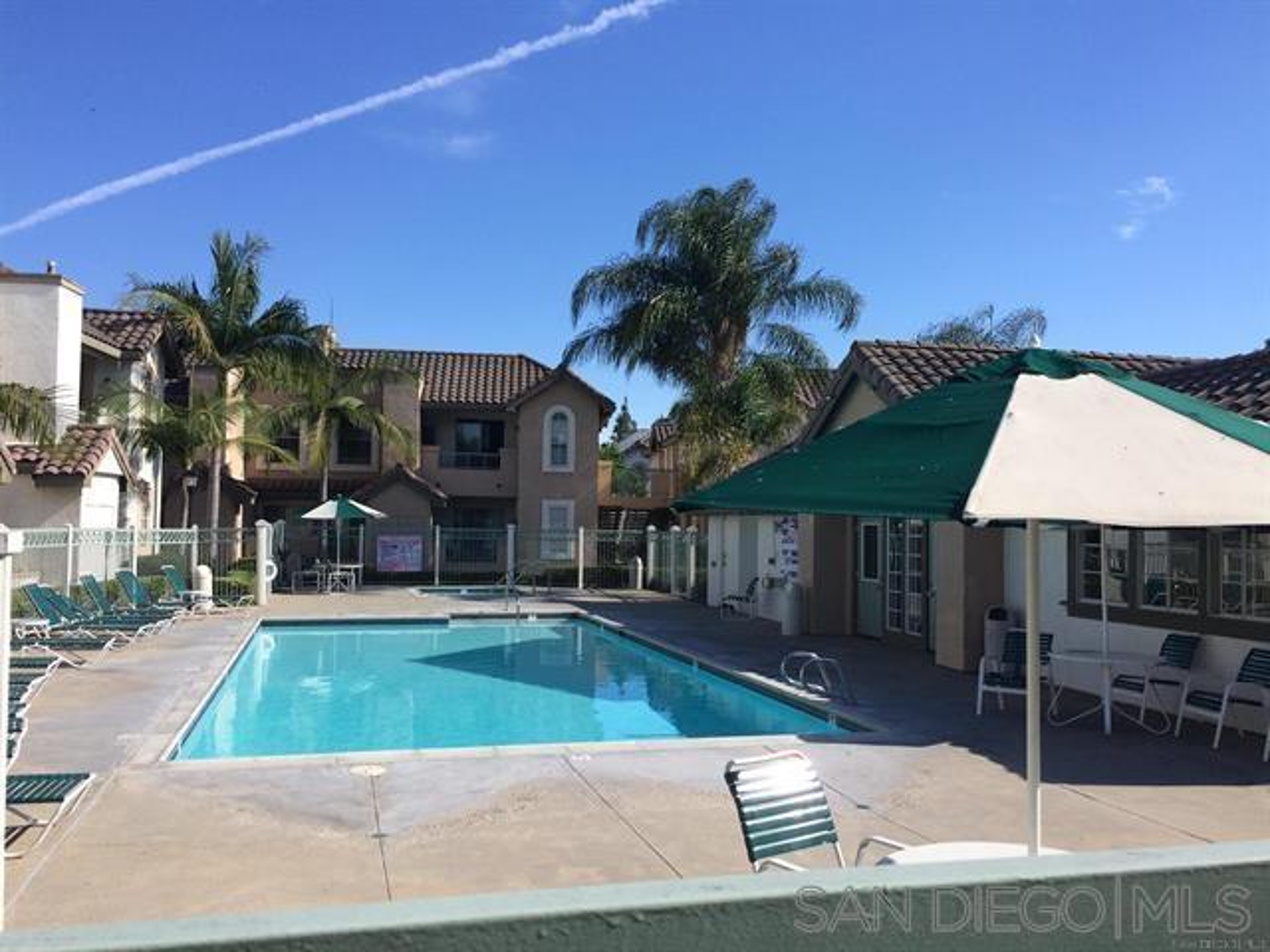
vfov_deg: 48.2
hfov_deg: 61.7
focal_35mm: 29
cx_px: 635
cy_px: 476
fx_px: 1064
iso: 40
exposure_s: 1/2053
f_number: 2.2
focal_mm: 4.15
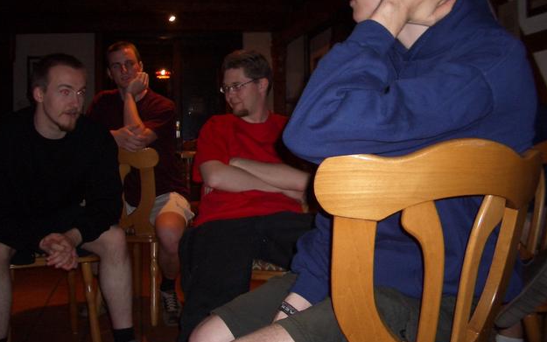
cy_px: 152
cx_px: 268
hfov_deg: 51.5
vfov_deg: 33.6
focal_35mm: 38
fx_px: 567
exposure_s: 1/40
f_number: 2.6
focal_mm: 5.8
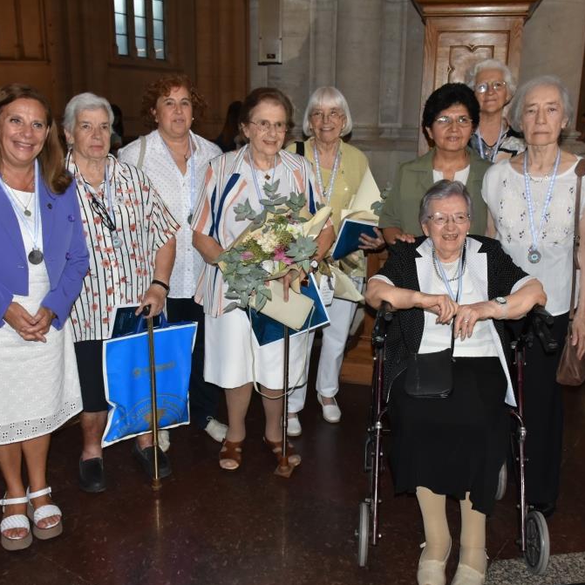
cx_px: 303
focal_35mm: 35
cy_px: 295
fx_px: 669
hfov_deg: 47.2
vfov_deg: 47.2
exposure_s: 1/60
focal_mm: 18
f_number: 5.6
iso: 1250
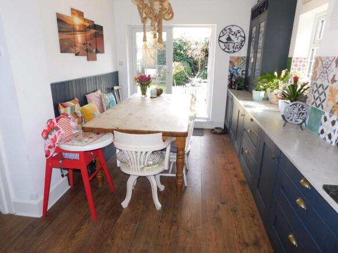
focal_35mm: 23
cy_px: 126
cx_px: 169
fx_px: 225
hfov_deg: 73.9
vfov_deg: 58.9
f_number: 3
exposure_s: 1/60
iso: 125
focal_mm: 4
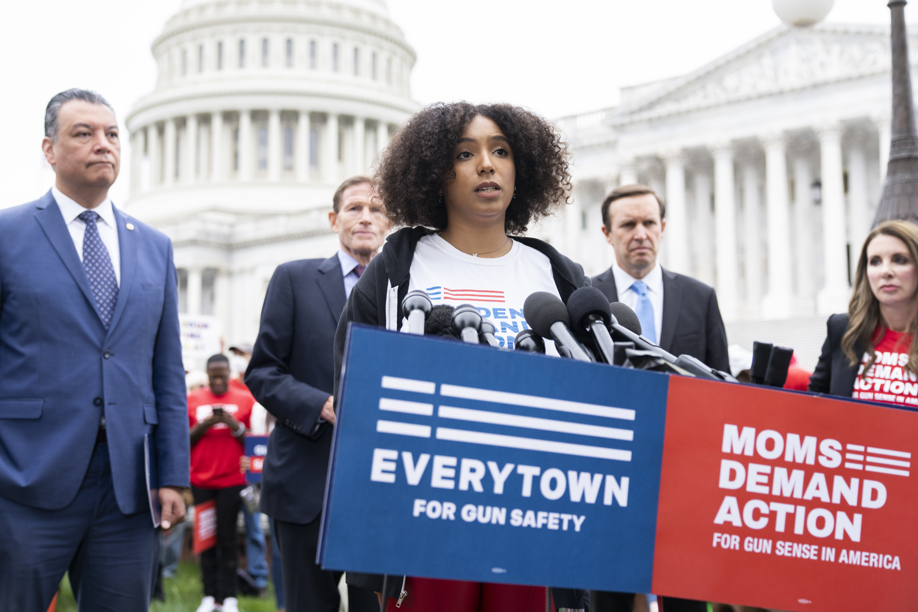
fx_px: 1224
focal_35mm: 48
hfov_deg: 41.1
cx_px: 457
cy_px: 303
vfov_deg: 28.1
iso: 500
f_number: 3.2
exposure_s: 1/1250
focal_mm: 47
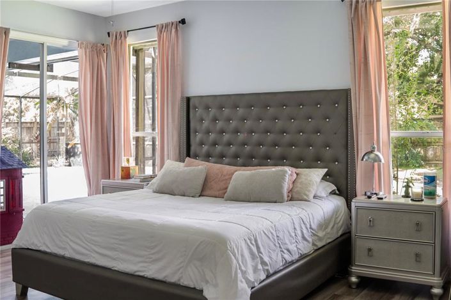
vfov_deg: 35.3
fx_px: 471
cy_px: 150
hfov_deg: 51.1
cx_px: 226
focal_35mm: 38
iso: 800
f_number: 4
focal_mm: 25.1
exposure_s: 1/40
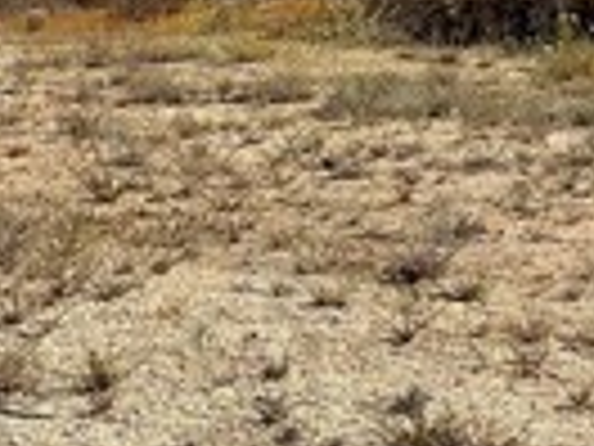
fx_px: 2420
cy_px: 374
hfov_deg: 13.9
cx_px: 126
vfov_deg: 10.5
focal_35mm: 141
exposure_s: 1/2227
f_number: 1.8
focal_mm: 3
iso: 16
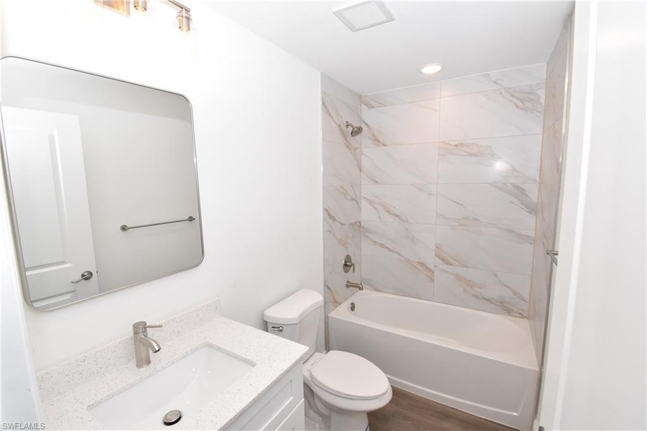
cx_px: 324
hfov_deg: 100.4
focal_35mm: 15
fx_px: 270
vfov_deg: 77.3
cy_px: 216
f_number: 11
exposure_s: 1/200
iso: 1600
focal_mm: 10
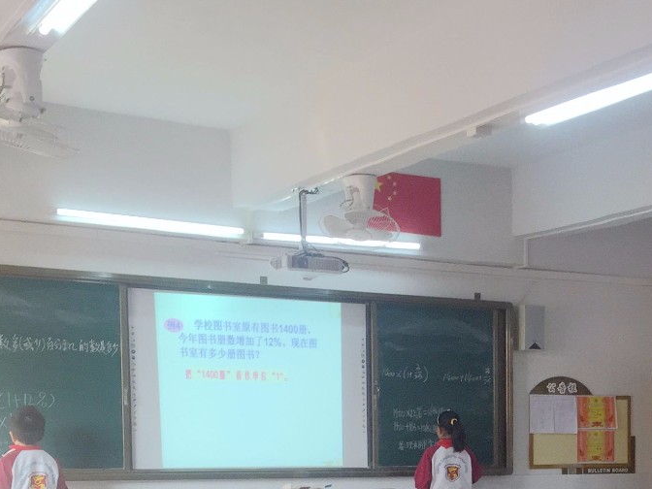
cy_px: 543
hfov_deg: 27.3
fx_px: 1300
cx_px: 571
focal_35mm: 69
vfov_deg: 20.3
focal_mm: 4.15
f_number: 2.2
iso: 40
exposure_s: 1/100
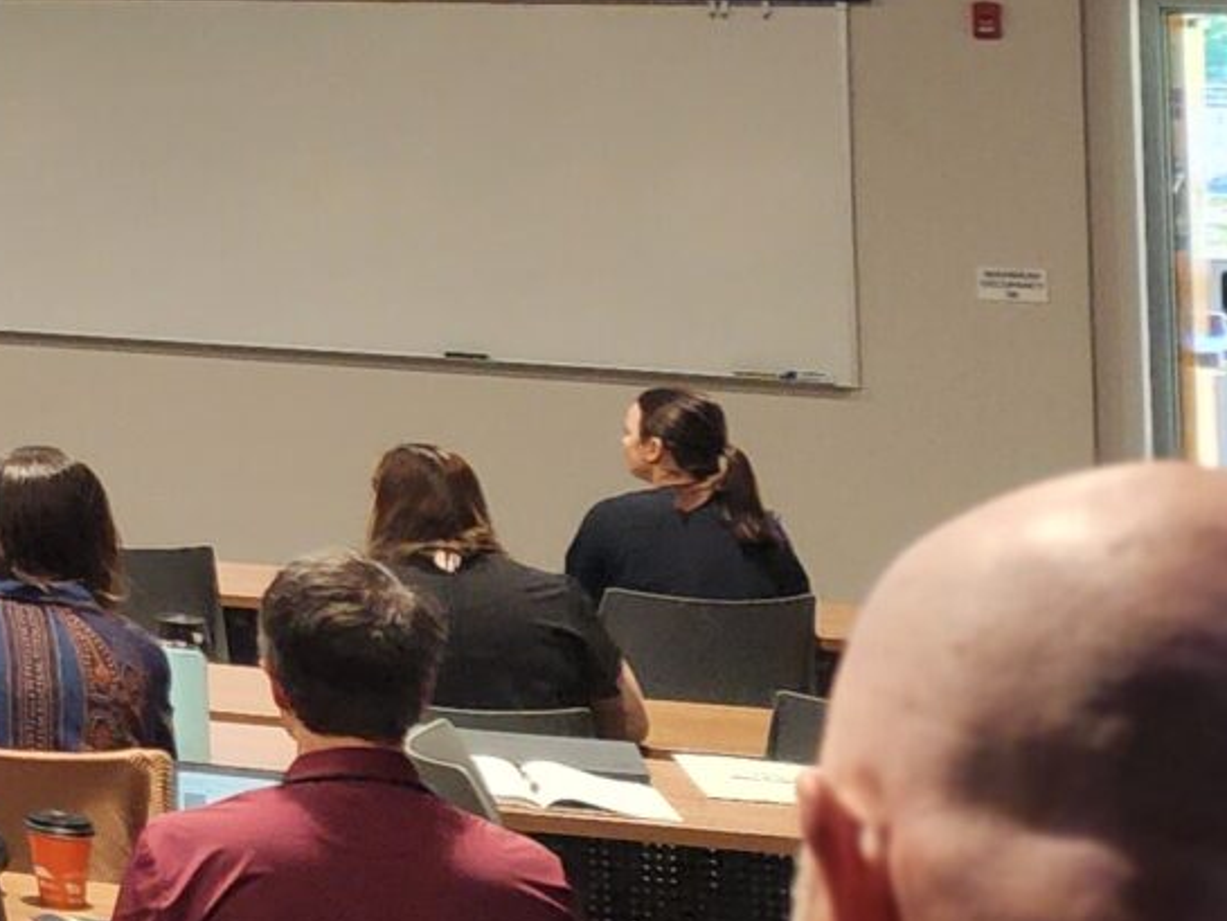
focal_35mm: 108
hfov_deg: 13.6
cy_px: -254
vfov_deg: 13.3
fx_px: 3829
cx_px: -1653
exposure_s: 1/60
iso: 250
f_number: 1.8
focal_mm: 6.4
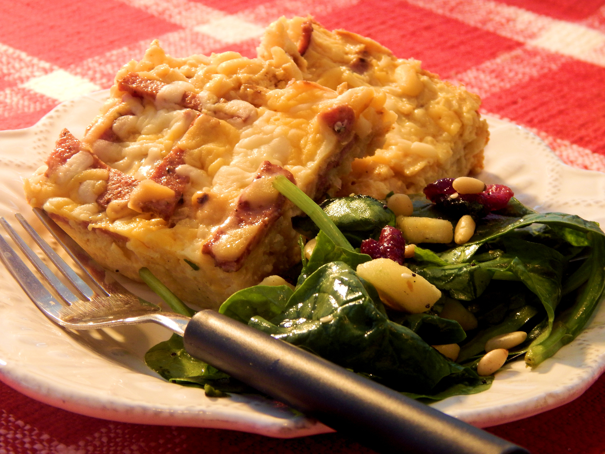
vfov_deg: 11.2
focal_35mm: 132
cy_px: 227
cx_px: 302
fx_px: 2307
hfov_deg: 14.9
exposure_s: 1/10
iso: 200
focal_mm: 23.4
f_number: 4.8
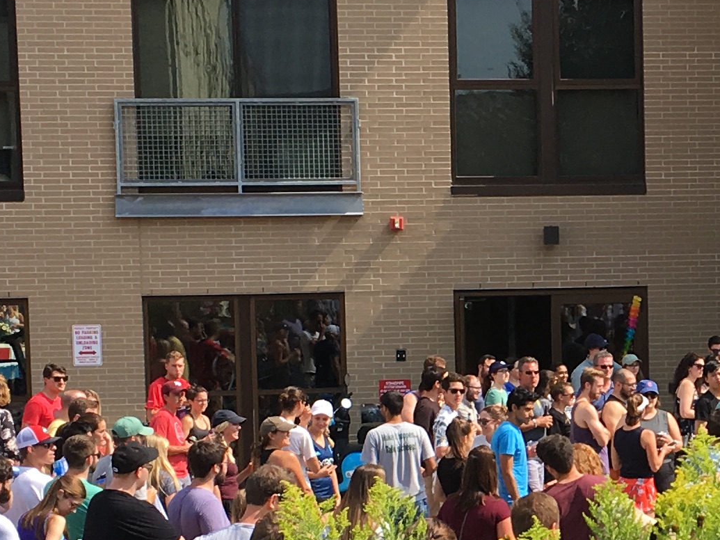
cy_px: 440
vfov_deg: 13.0
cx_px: 749
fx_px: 2350
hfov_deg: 17.0
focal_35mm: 113
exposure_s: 1/999
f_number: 2.2
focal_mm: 4.15
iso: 25
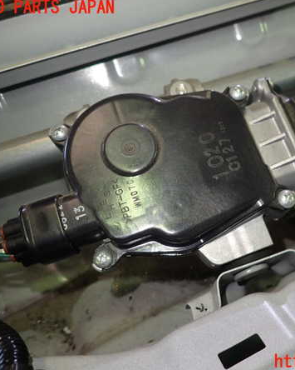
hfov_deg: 43.4
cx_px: 213
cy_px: 185
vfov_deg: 54.2
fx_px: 360
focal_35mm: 33
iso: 200
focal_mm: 4.5
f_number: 2
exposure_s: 1/40
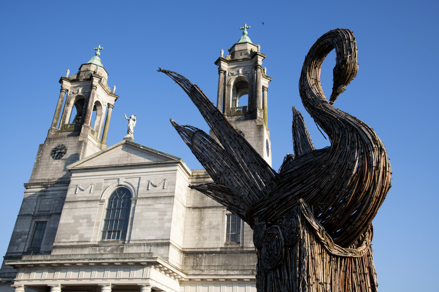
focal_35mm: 35
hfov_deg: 54.4
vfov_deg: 37.9
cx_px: 220
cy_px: 146
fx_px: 427
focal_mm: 35
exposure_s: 1/160
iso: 200
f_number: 13
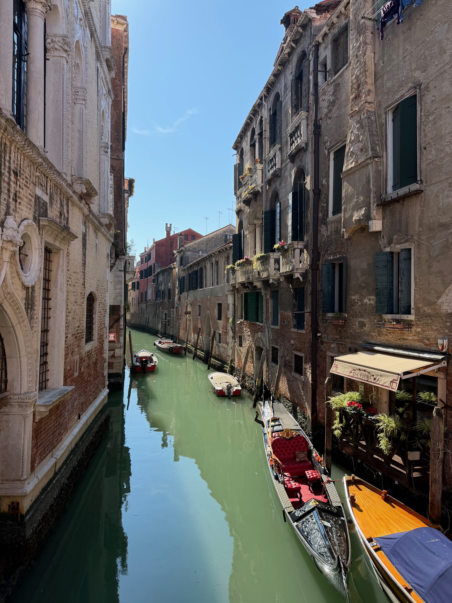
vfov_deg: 71.6
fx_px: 418
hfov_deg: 56.8
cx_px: 226
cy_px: 302
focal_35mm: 24
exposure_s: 1/1949
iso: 80
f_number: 1.78
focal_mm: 6.76
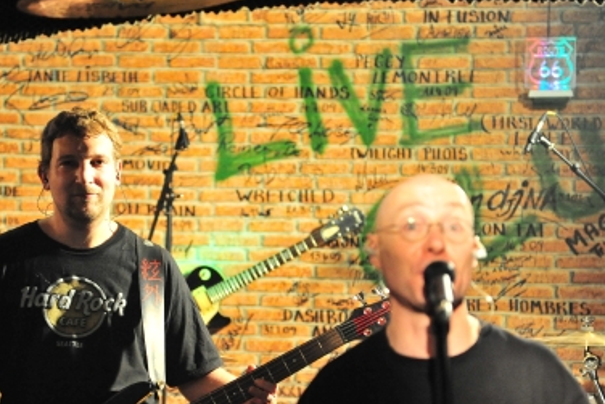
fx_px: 1563
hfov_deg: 21.9
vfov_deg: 14.7
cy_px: 252
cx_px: 261
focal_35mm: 93
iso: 6400
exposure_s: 1/125
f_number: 2.8
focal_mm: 70
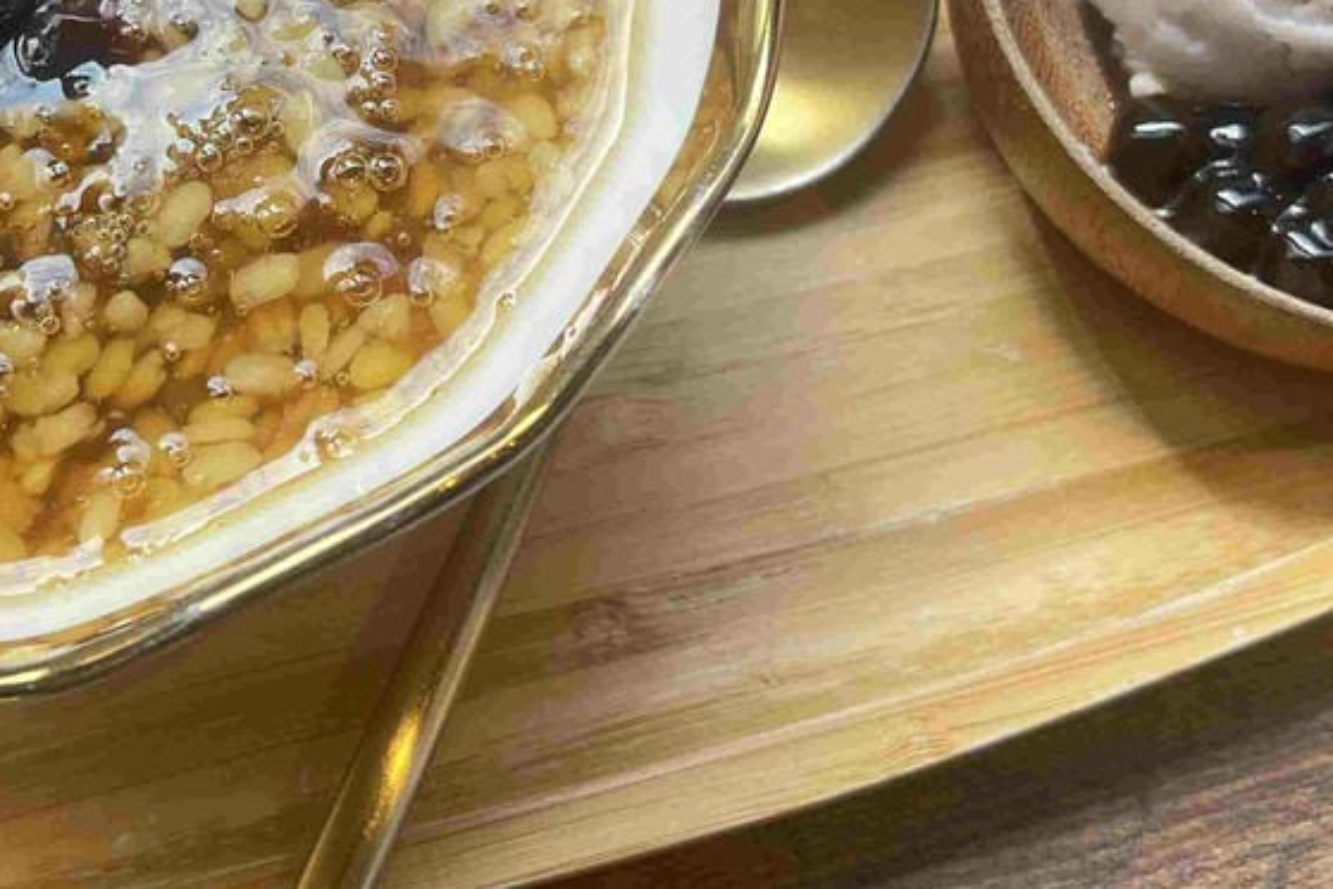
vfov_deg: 23.0
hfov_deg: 34.0
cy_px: 162
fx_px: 2148
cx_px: 379
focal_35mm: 58
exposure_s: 1/121
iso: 40
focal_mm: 5.7
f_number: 1.5
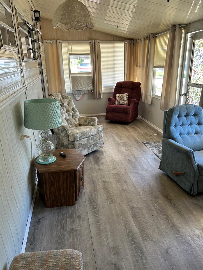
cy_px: 135
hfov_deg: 53.1
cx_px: 102
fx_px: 203
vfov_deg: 67.3
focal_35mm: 26
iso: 100
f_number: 1.5
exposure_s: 1/121
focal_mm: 5.7
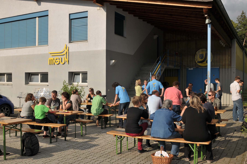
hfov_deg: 53.2
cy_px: 82
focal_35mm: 36
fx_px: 247
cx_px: 124
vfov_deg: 36.8
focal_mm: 24
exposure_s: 1/250
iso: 200
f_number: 13
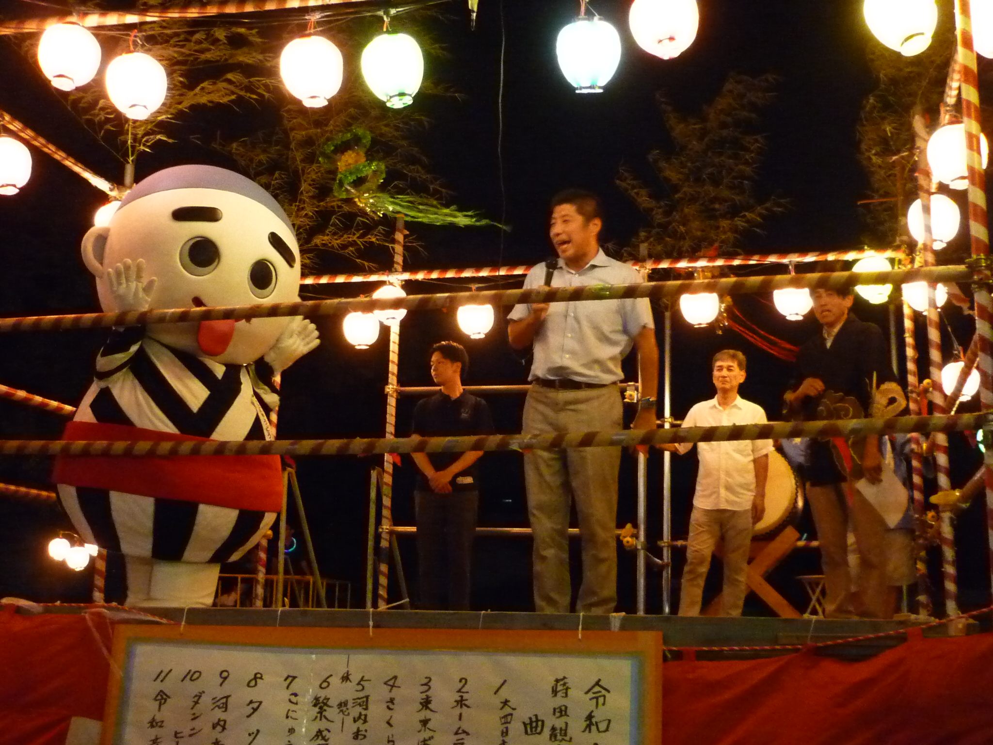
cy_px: 372
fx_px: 1234
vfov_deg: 33.6
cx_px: 496
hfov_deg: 43.9
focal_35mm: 43
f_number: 2.8
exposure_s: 1/25
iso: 800
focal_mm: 5.5
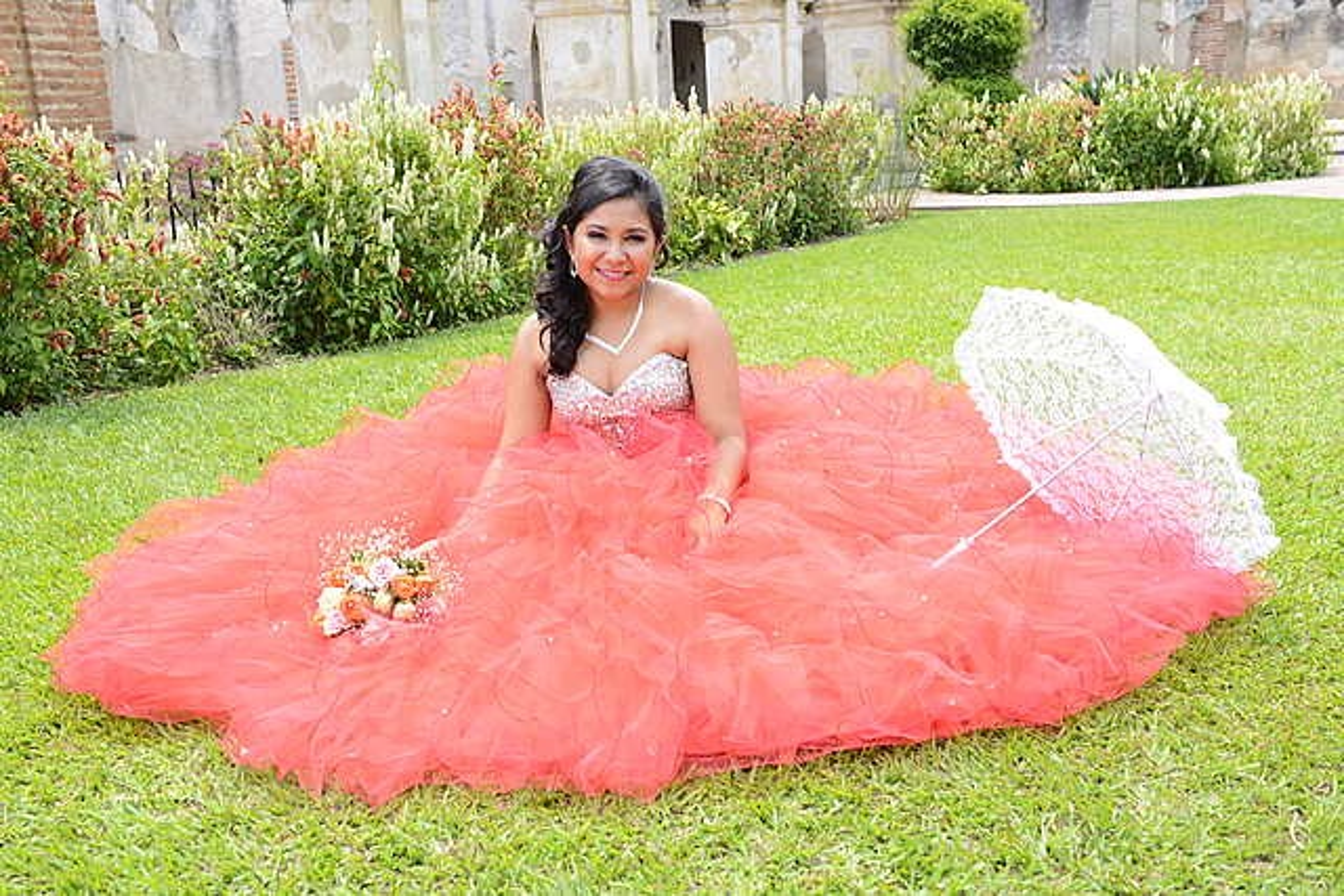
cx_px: 672
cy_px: 448
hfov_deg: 48.4
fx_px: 1494
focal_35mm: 40
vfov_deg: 33.4
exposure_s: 1/100
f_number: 5.6
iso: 100
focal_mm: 40
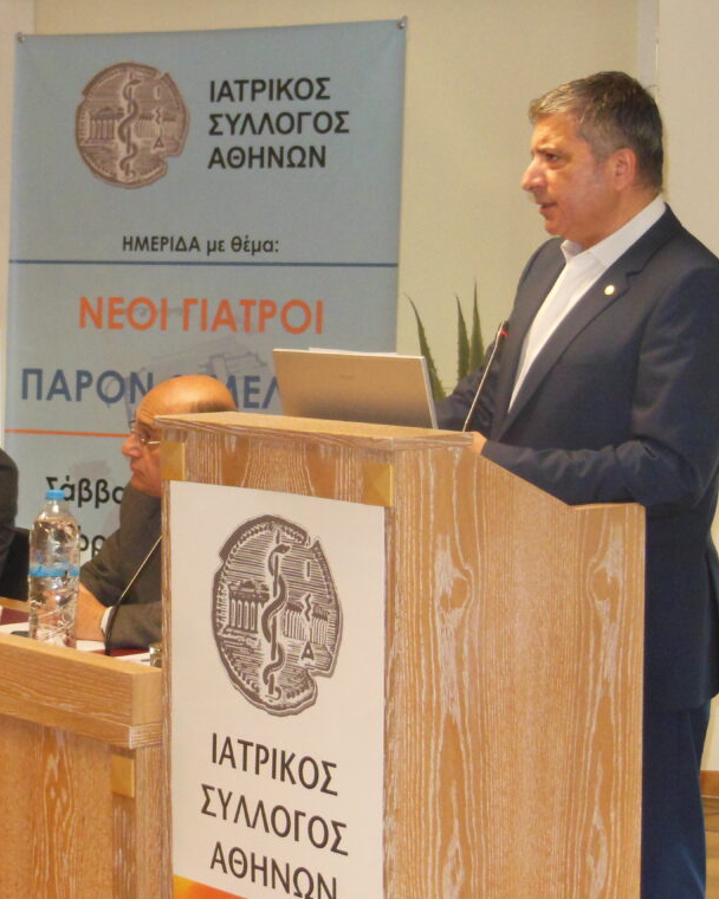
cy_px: 448
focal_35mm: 92
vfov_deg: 20.8
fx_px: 2447
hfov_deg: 16.7
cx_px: 235
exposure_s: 1/60
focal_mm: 12.4
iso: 1000
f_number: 5.2
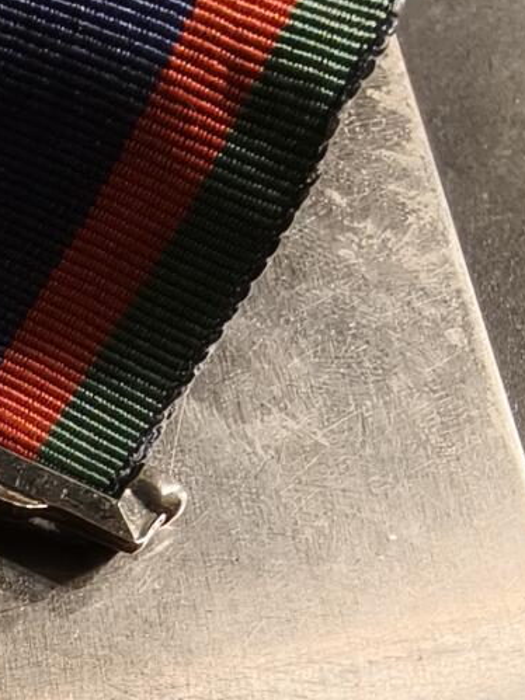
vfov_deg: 19.9
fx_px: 1679
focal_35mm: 83
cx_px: -171
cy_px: 1087
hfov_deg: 16.7
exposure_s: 1/63
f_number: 2
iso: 160
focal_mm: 2.32
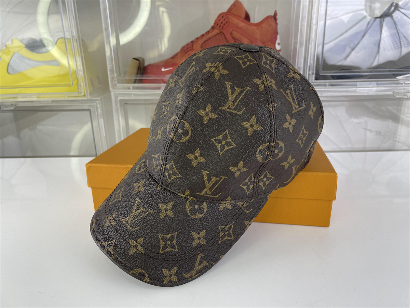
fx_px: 308
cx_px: 205
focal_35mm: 26
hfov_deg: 67.3
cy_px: 154
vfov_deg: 53.1
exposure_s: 1/100
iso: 32
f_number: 1.6
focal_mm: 4.2
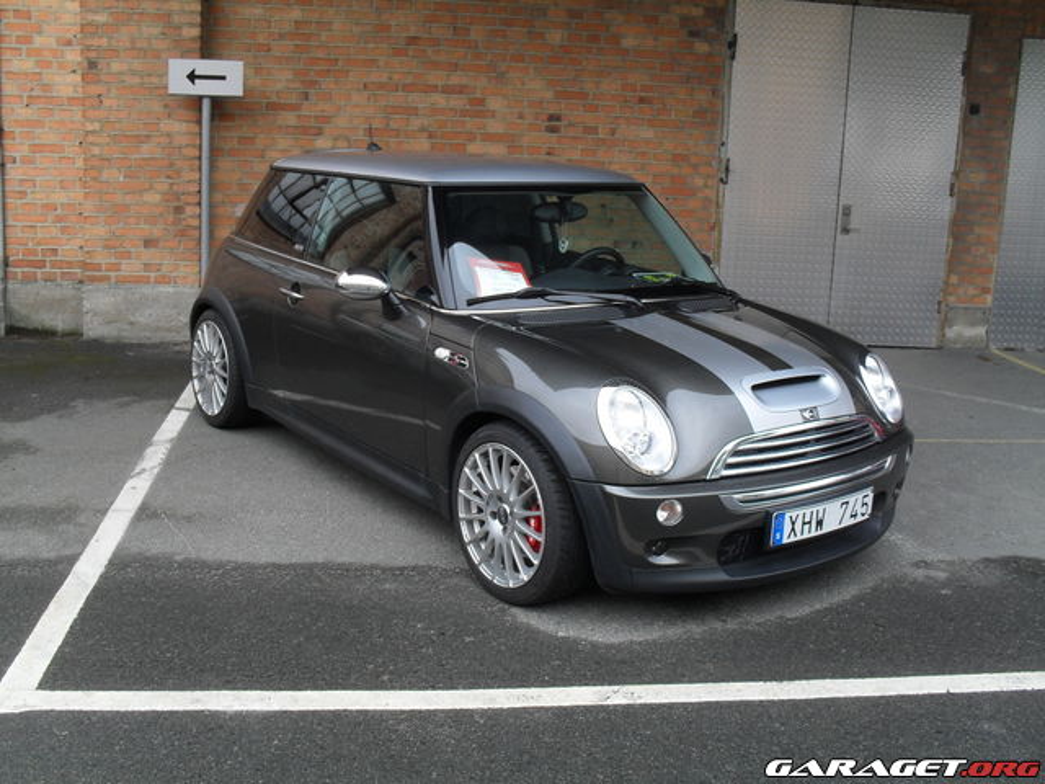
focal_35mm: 35
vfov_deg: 40.7
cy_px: 392
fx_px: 1057
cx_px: 522
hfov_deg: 52.6
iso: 100
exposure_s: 1/180
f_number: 3.2
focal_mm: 6.3
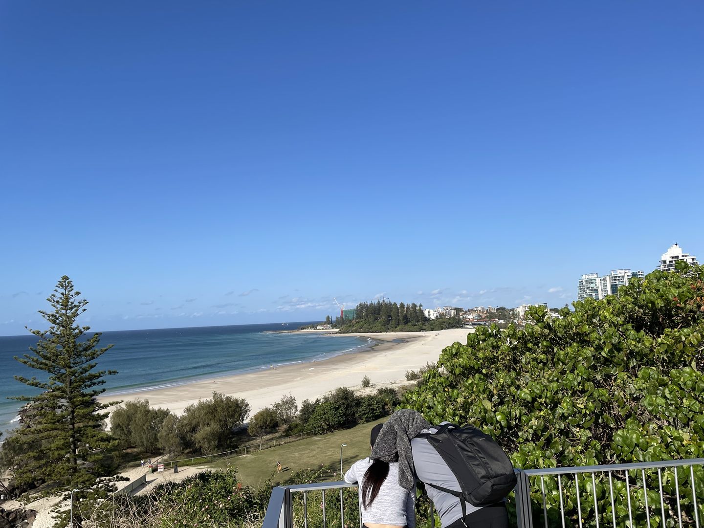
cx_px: 352
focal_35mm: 26
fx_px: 529
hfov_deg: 67.3
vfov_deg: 53.1
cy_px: 264
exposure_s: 1/4464
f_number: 1.6
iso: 32
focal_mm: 4.2
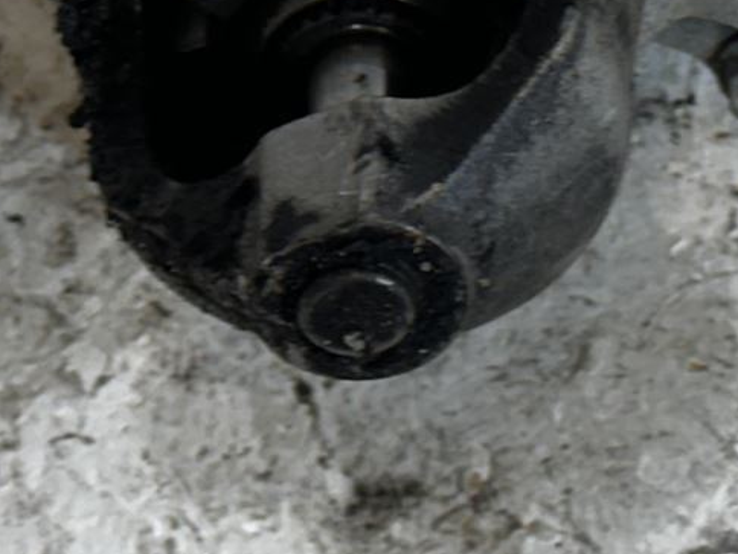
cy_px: -363
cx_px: 511
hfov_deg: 9.7
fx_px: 4328
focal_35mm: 203
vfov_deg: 7.2
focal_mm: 6.86
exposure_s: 1/50
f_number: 1.78
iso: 125
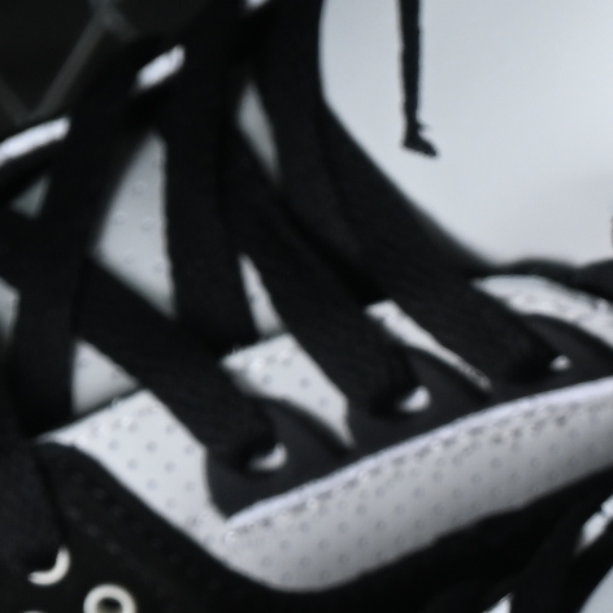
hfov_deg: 4.7
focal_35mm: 376
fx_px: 7533
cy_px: 726
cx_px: 475
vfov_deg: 4.6
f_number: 6.3
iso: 160
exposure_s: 1/50
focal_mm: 50
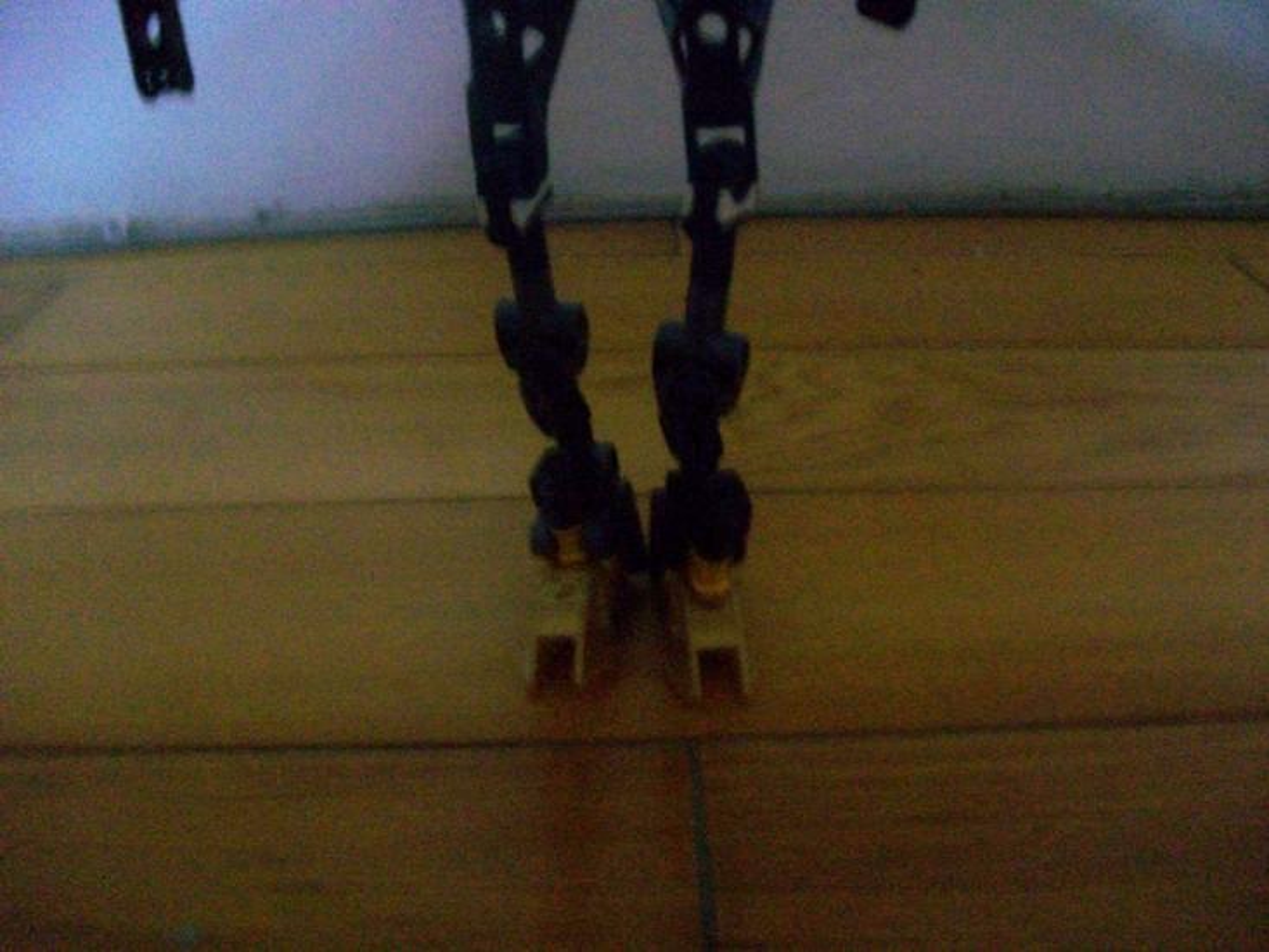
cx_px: 634
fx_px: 1173
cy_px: 476
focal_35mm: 32
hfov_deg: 56.8
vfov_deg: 44.2
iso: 160
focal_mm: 5.7
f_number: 2.8
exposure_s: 1/2
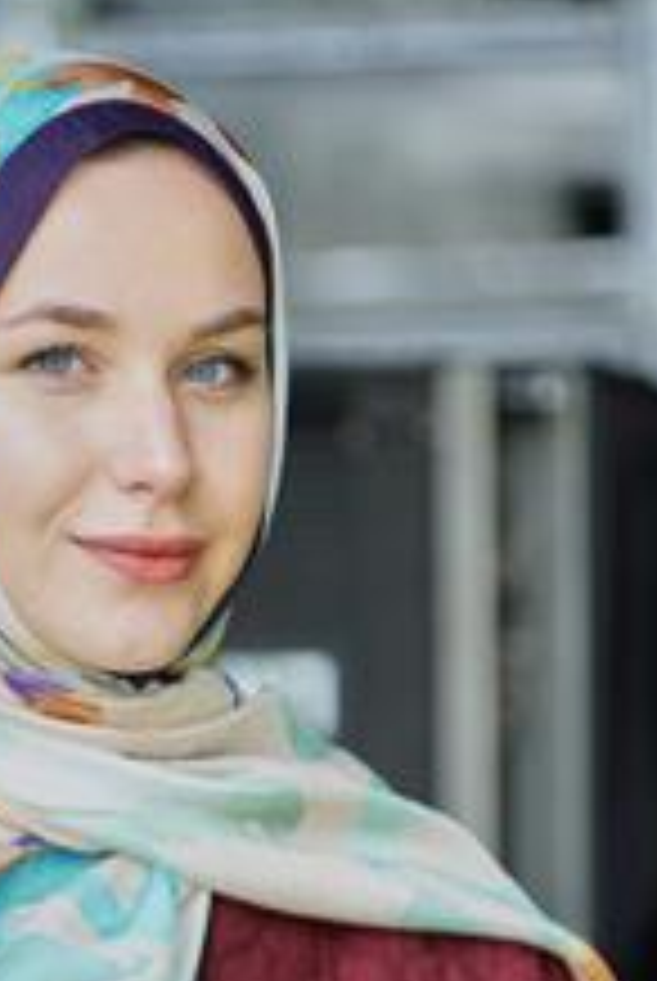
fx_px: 11597
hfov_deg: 3.2
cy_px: 909
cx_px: -14
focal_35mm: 425
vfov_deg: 4.8
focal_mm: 200
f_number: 2.8
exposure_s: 1/125
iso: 160
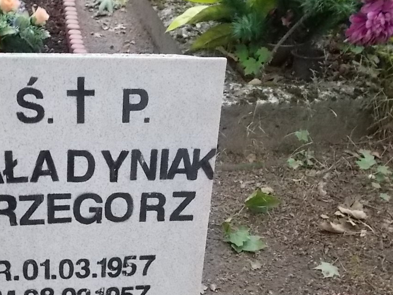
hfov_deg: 37.8
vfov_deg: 29.1
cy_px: 232
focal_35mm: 49
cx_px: 92
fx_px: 556
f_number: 3.2
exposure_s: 1/80
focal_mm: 4.6
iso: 400
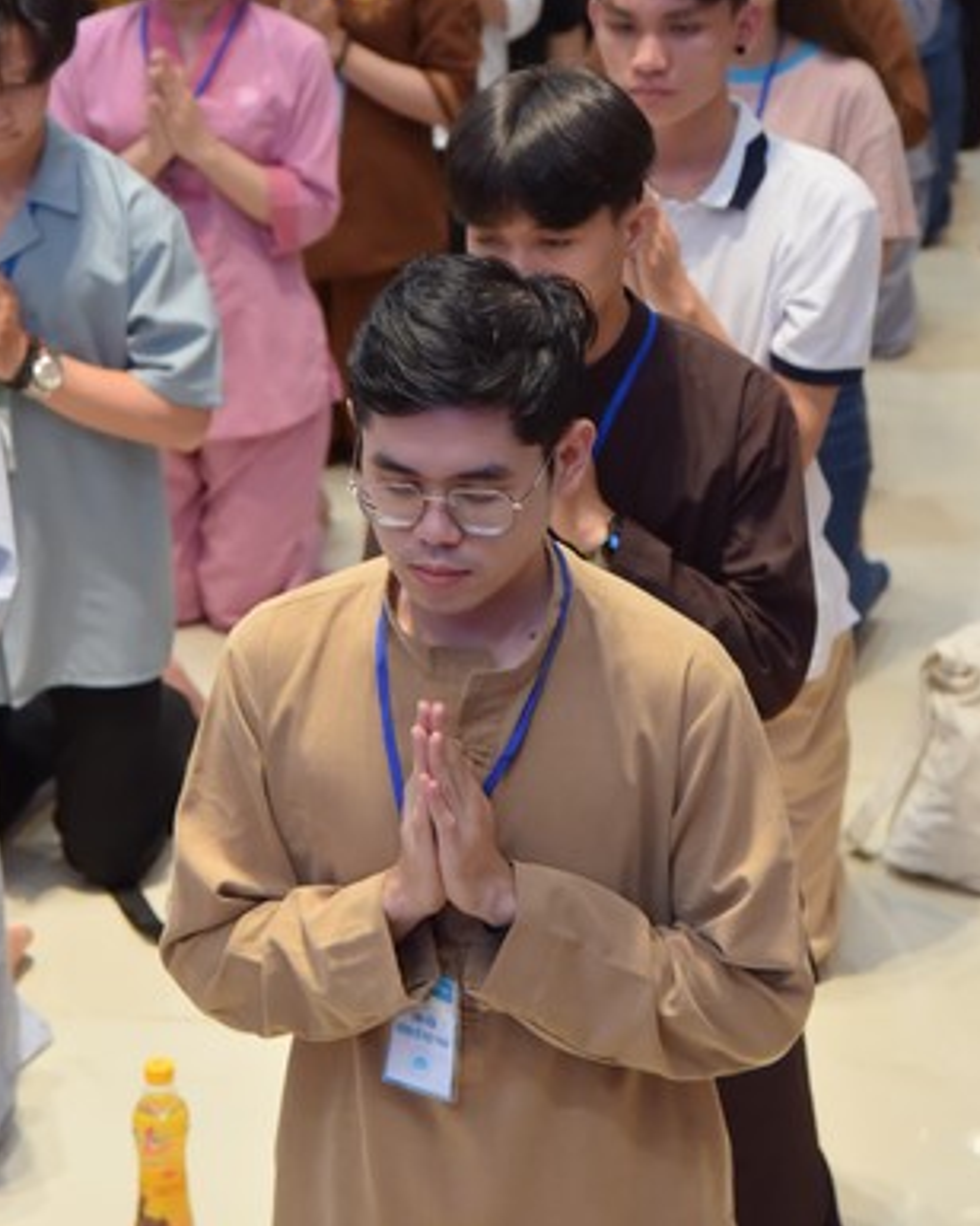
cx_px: 410
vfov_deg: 16.0
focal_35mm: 119
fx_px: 4314
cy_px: 226
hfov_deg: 13.0
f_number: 4.5
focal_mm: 75
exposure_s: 1/125
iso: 1250
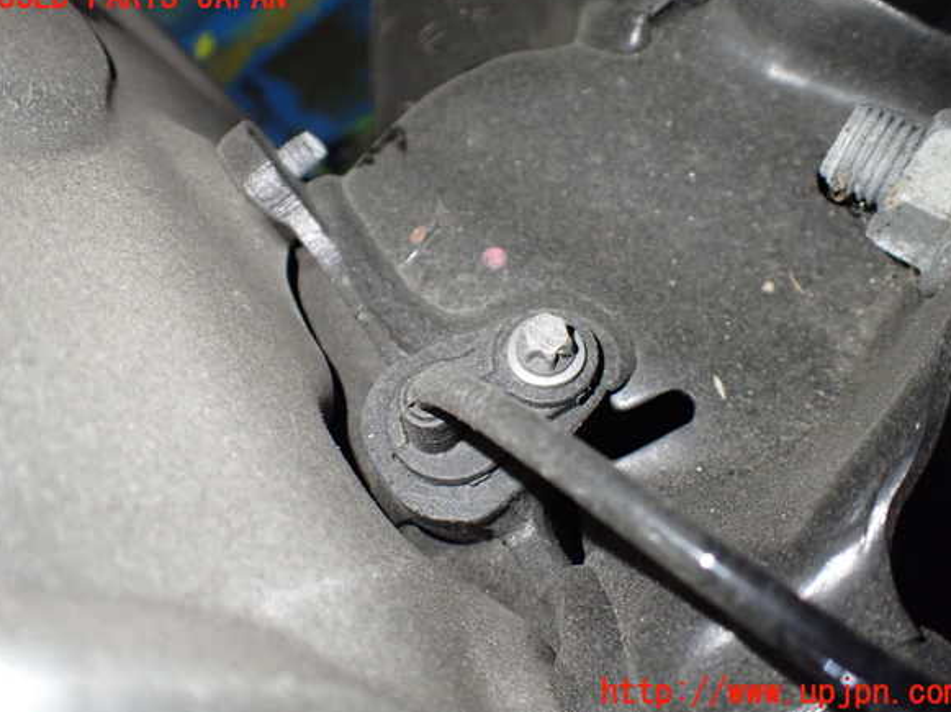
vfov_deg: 45.4
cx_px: 480
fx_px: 851
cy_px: 345
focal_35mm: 31
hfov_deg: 58.4
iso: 800
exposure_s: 1/80
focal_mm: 5.4
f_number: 2.3
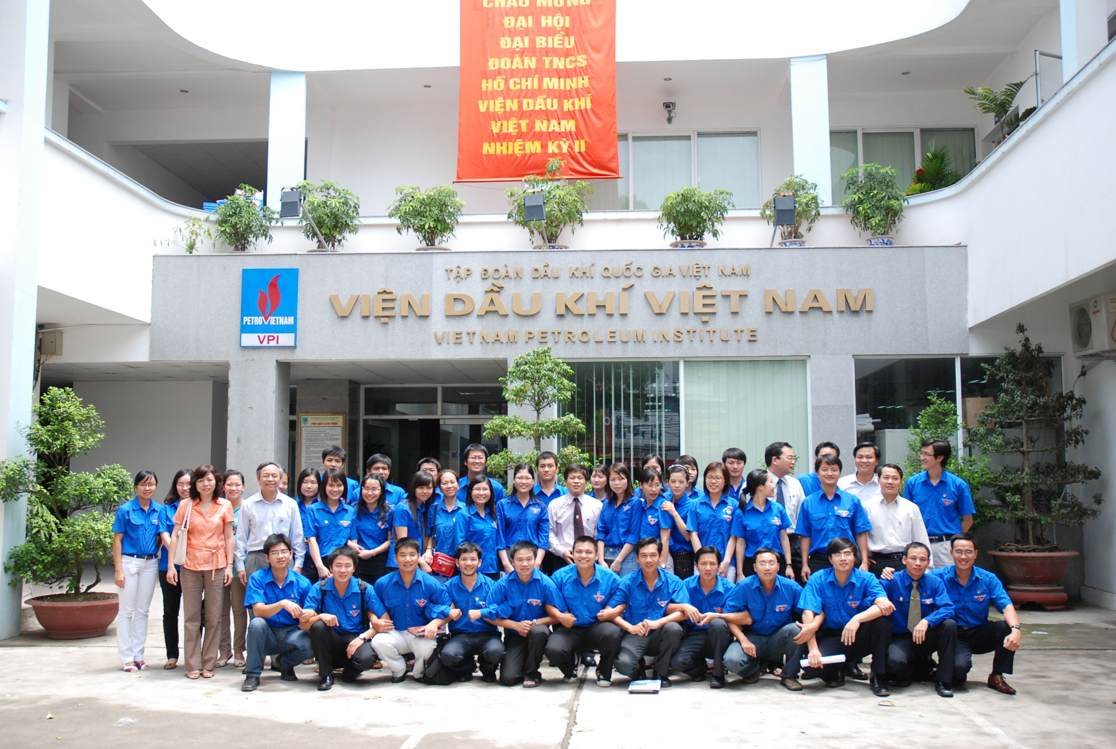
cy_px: 374
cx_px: 558
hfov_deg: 53.0
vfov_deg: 37.0
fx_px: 1118
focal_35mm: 36
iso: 400
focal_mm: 24
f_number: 4.5
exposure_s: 1/640
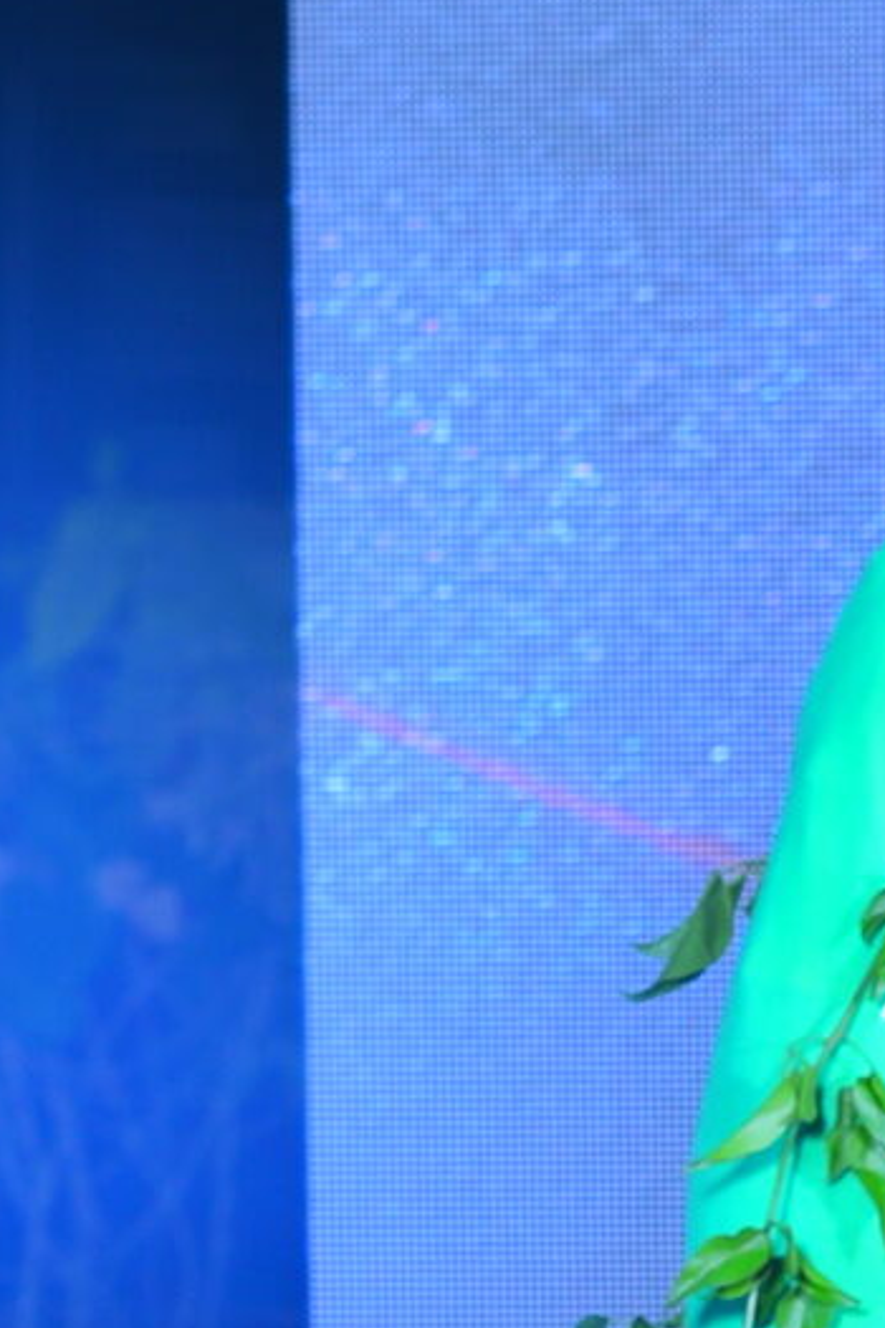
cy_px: 2170
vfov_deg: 4.6
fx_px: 16556
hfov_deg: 3.1
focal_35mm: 449
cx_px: 818
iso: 640
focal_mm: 92
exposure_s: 1/125
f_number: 6.3
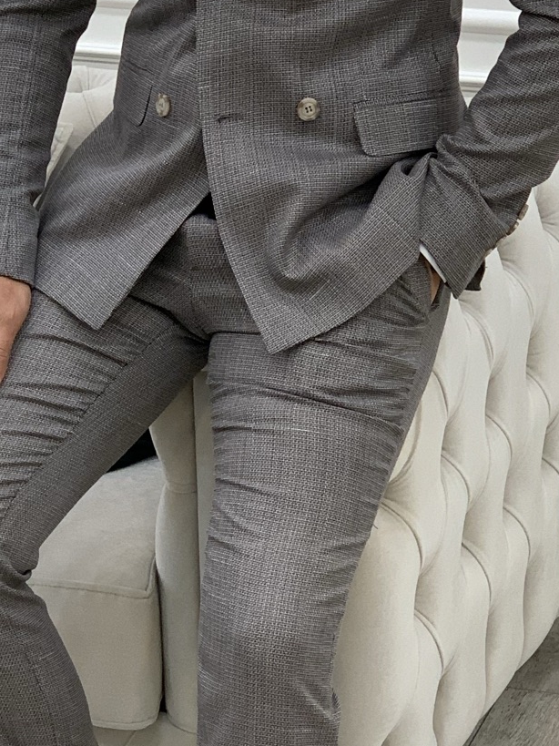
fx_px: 2800
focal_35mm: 130
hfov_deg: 11.4
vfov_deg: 15.2
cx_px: 232
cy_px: 461
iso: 100
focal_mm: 6
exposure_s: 1/122
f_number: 2.4
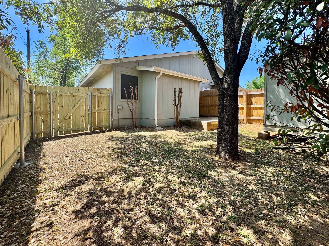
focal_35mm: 14
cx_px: 164
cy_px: 123
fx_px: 133
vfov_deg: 85.7
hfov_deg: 102.1
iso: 40
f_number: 2.2
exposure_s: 1/328
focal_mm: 2.22
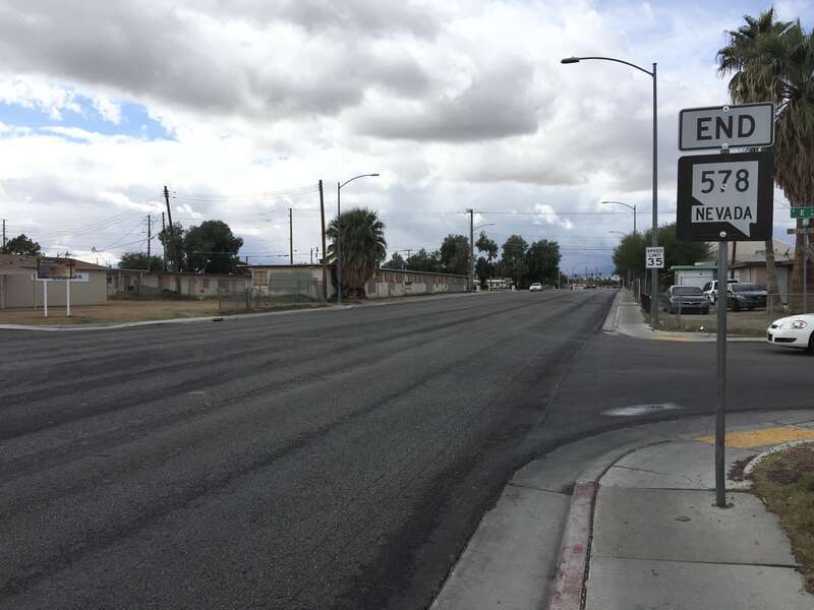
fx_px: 682
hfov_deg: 61.7
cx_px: 407
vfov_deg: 48.2
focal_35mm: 29
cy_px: 305
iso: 32
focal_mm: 4.15
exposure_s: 1/2326
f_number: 2.2
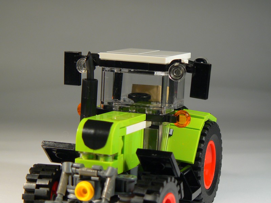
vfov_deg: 14.9
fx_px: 775
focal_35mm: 99
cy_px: 102
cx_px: 136
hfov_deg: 19.8
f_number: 3.2
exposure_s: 1/13
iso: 80
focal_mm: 16.5
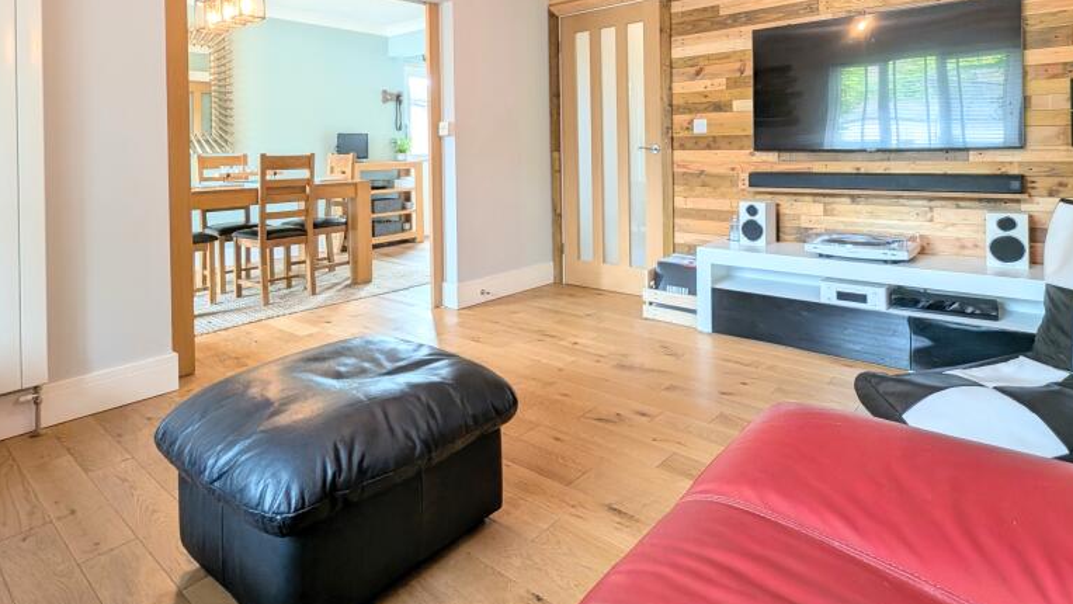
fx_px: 541
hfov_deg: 89.5
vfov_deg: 55.7
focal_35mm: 19
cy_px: 155
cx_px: 549
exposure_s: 1/25
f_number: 2.2
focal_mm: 1.95
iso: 75
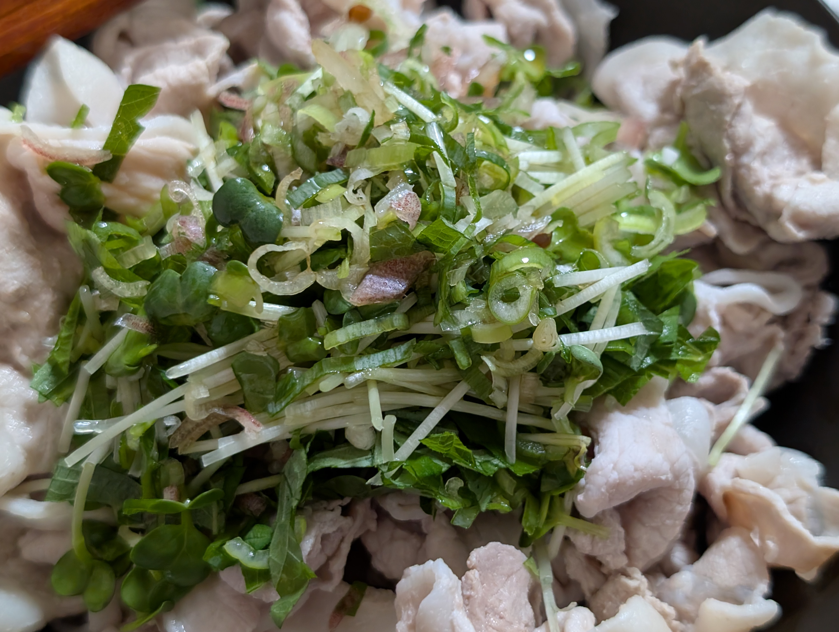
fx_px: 1189
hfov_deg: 38.9
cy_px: 316
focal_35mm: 49
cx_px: 420
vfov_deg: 29.7
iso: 596
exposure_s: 1/99.5
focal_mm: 6.9
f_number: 1.68
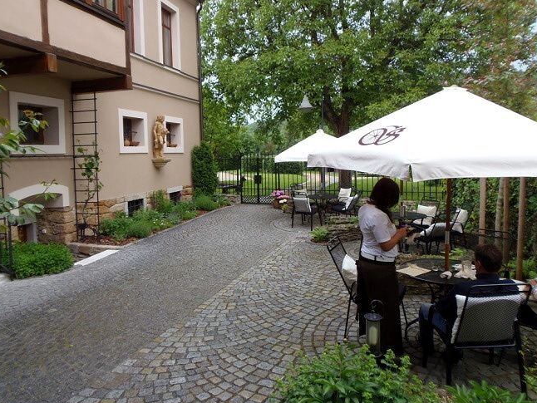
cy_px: 191
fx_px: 403
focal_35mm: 26
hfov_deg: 67.3
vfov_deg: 53.1
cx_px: 260
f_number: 2.9
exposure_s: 1/50
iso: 64
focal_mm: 4.3
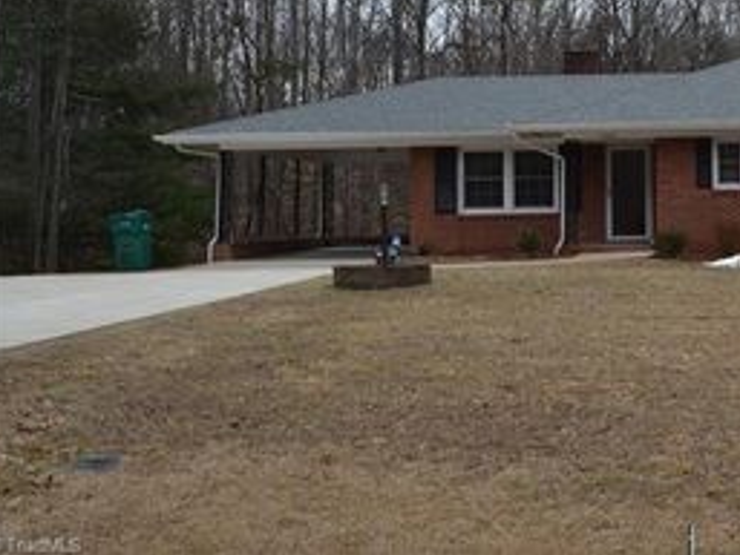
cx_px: 705
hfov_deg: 32.2
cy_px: 79
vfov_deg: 25.5
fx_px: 1198
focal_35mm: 56
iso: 100
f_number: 6.3
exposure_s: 1/160
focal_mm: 20
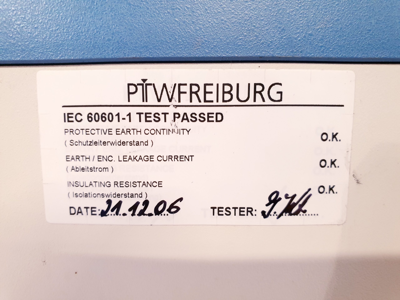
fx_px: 300
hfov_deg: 67.3
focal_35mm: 26
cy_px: 150
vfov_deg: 53.1
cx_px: 200
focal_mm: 4.3
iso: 250
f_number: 2.4
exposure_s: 1/50
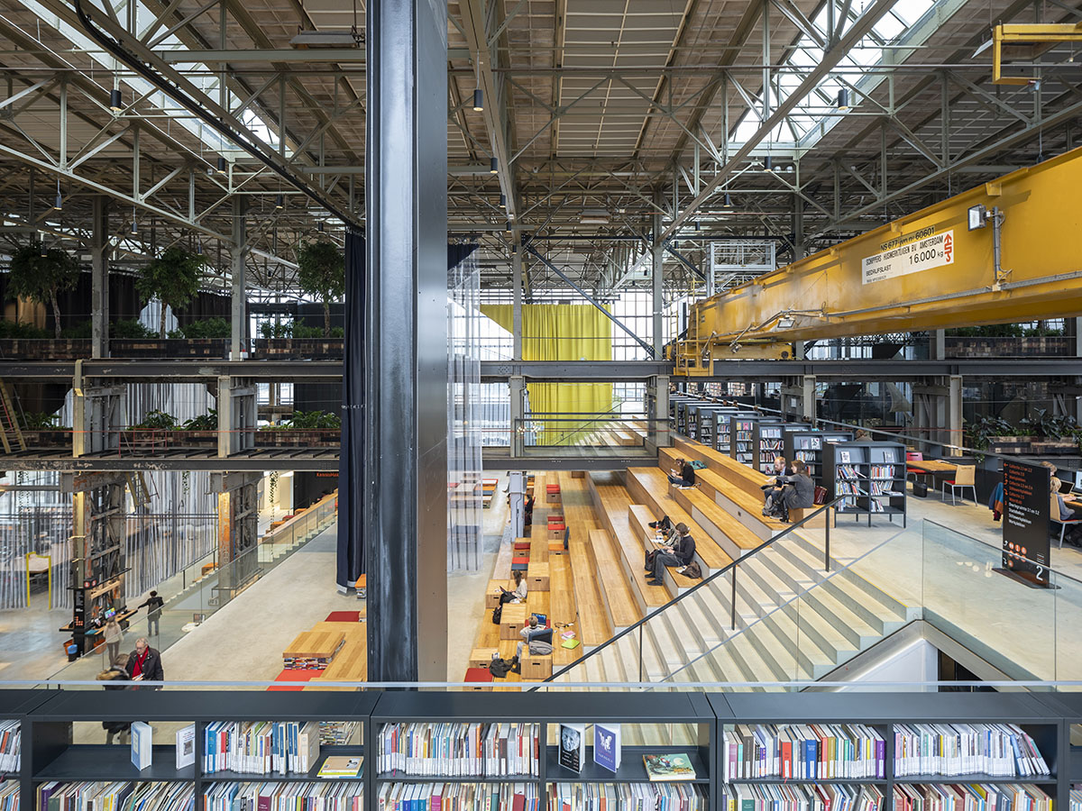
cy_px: 406
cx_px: 541
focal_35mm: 19
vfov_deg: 68.7
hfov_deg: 84.7
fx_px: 594
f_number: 8
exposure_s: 1/9
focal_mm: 24
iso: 500
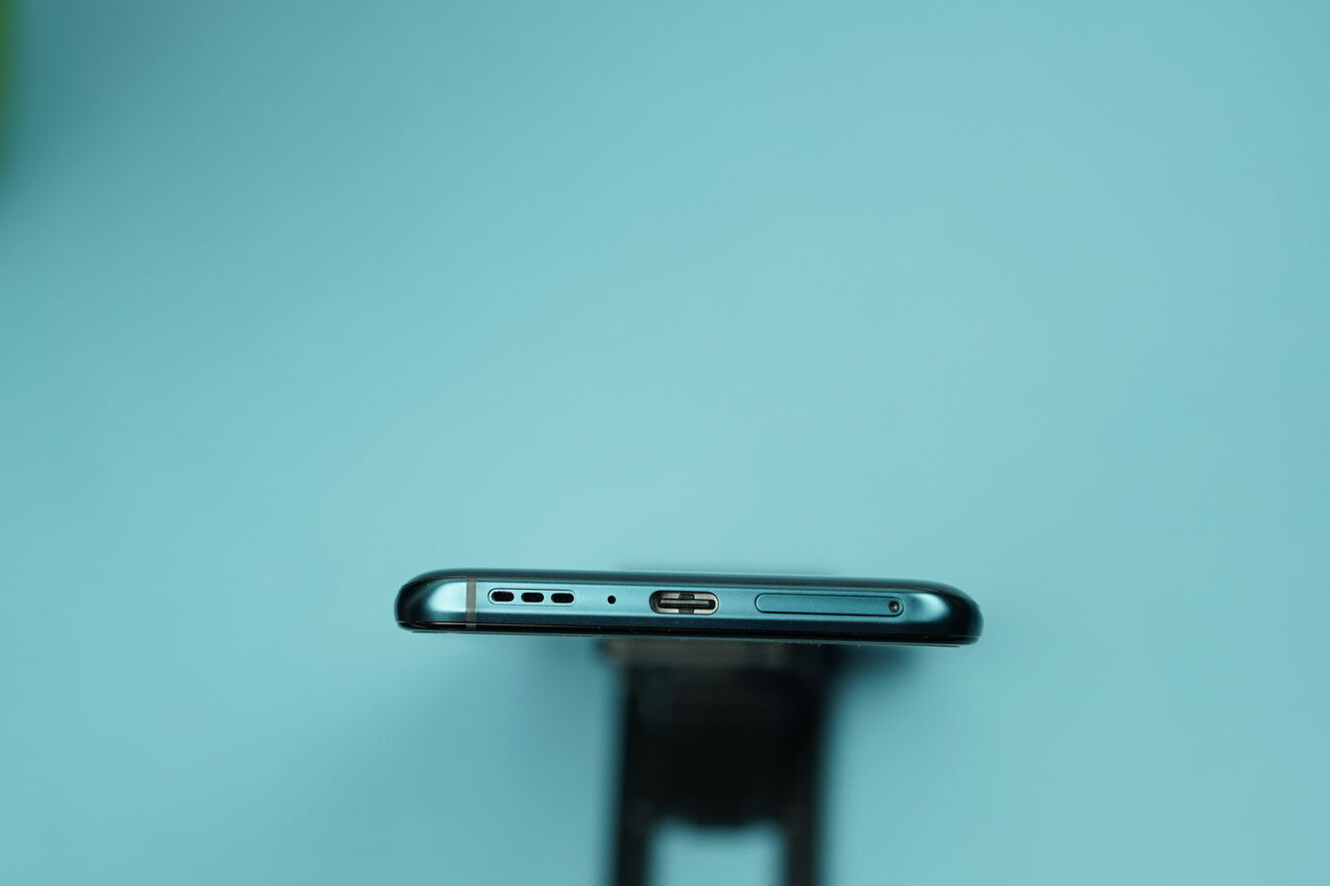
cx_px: 728
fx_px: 2918
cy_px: 623
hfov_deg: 25.7
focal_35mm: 79
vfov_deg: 17.2
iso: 400
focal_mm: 55
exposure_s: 1/320
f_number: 2.8
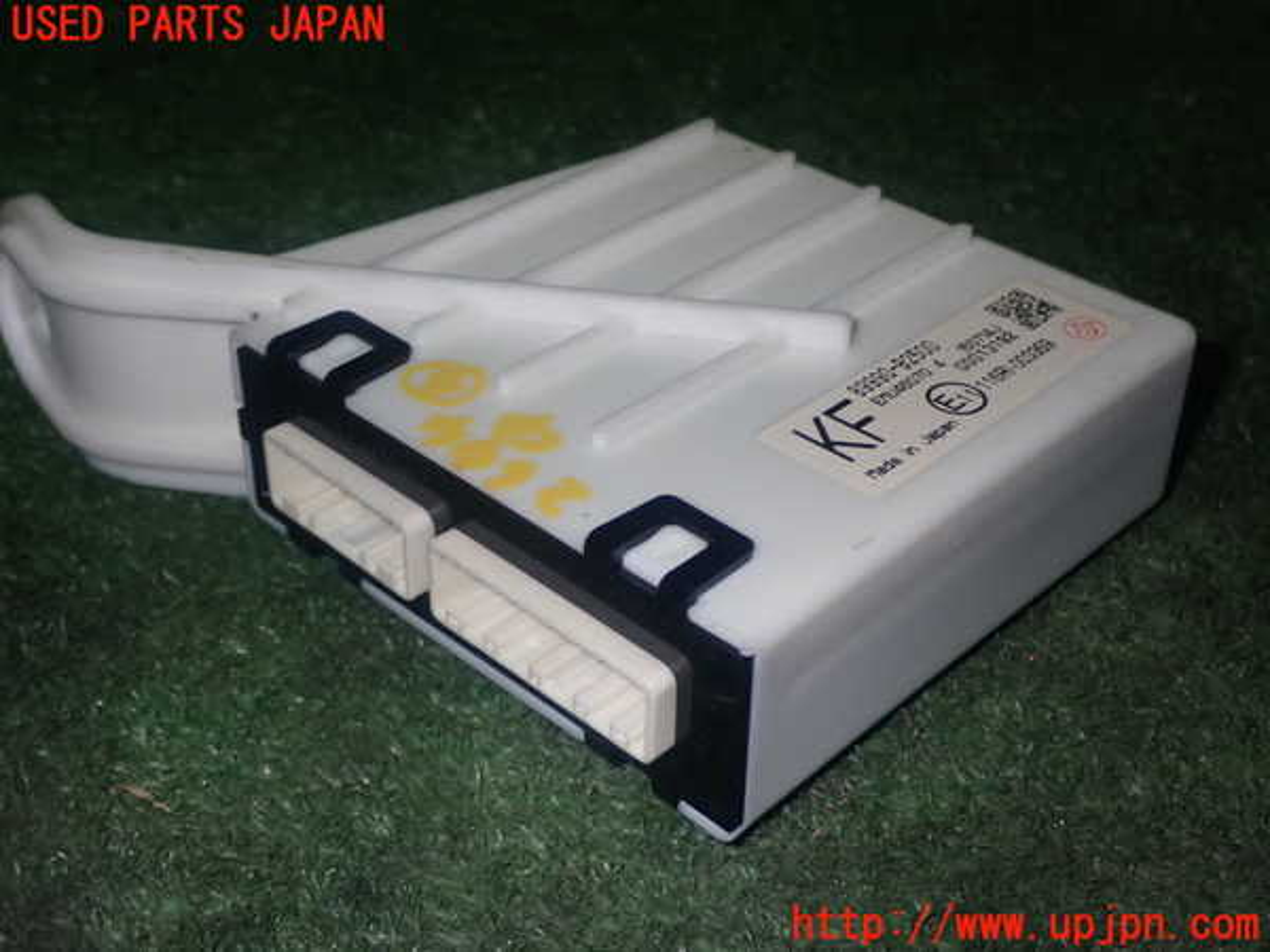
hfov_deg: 38.2
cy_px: 476
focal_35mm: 50
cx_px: 635
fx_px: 1834
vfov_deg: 29.1
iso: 250
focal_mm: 9.01
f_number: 9
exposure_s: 1/50
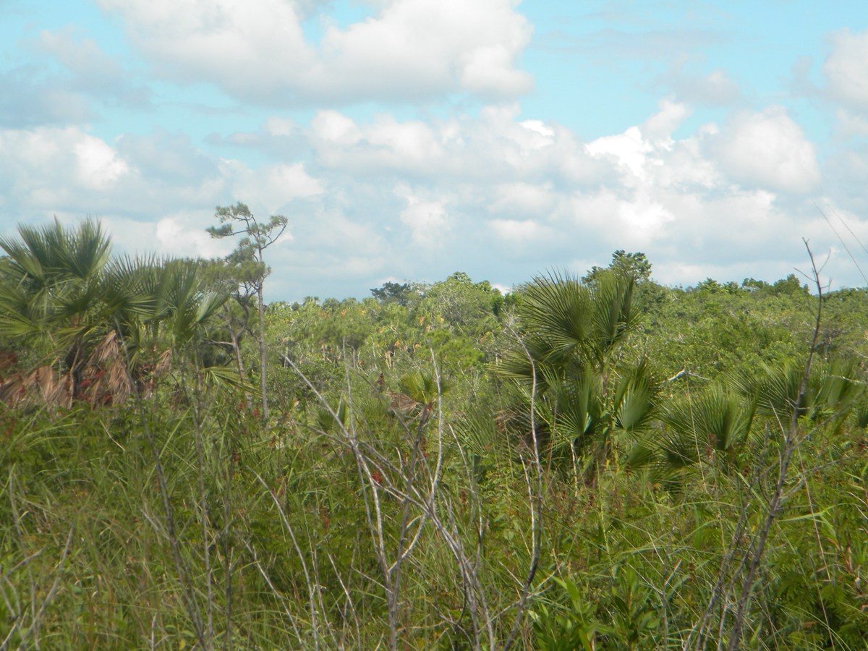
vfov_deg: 10.0
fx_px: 3711
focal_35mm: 148
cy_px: 326
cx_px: 434
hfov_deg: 13.3
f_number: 5
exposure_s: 1/464
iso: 80
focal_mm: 26.8
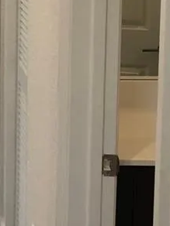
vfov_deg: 16.9
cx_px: -140
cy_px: 17
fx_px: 753
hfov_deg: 11.8
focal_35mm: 115
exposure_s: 1/30
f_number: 1.8
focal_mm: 4
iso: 40
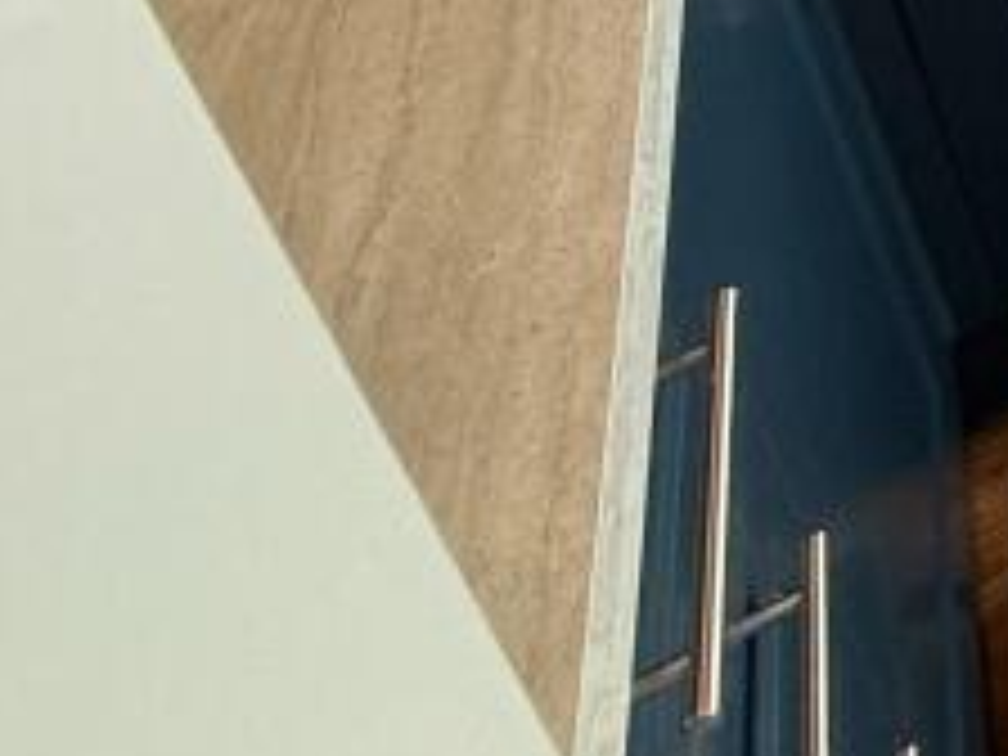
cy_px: -724
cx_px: 2295
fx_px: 1864
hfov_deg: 16.3
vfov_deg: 17.2
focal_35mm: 64
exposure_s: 1/100
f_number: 2.2
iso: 50
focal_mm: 2.22
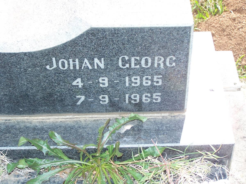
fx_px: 490
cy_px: 92
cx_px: 123
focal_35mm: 69
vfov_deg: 21.3
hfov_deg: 28.2
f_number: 3.2
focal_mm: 11.5
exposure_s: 1/500
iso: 80
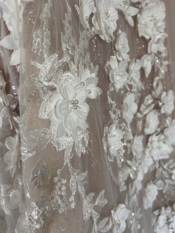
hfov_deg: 49.7
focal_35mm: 28
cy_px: 112
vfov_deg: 63.4
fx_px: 189
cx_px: 94
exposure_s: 1/91
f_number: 1.5
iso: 125
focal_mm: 5.7
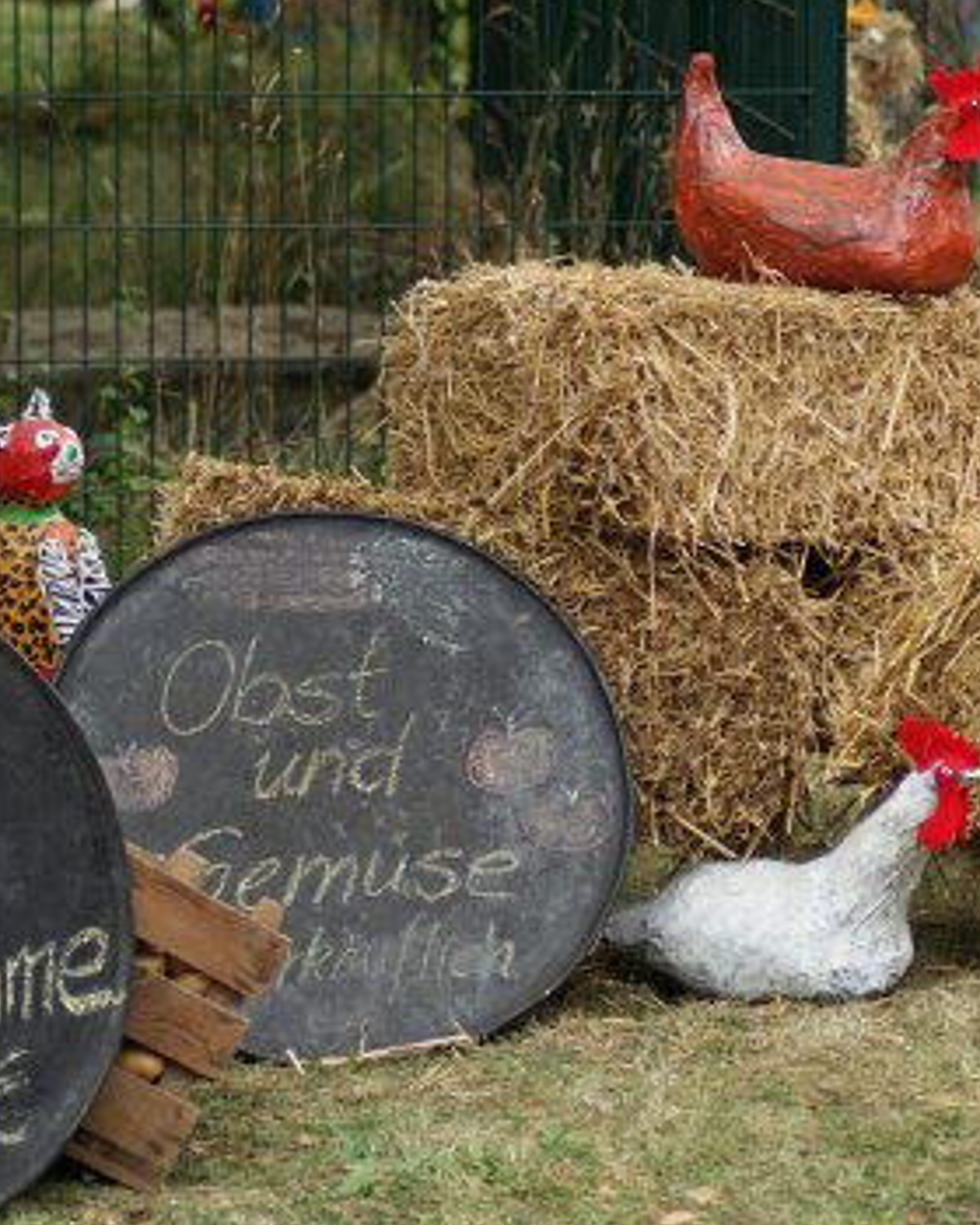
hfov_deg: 6.0
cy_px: 504
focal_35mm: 258
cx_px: 402
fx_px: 9354
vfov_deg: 7.5
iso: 125
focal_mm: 100
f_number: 4
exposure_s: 1/160
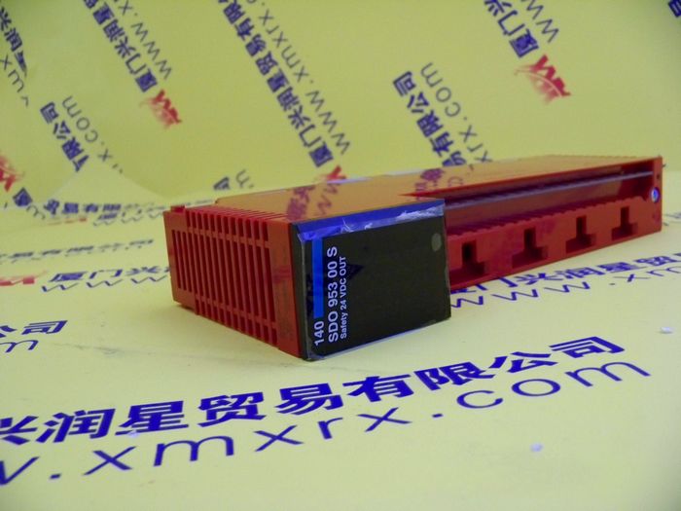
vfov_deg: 39.7
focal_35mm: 36
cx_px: 340
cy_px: 256
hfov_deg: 51.4
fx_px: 708
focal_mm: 5.85
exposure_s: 1/30
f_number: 2.8
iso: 400
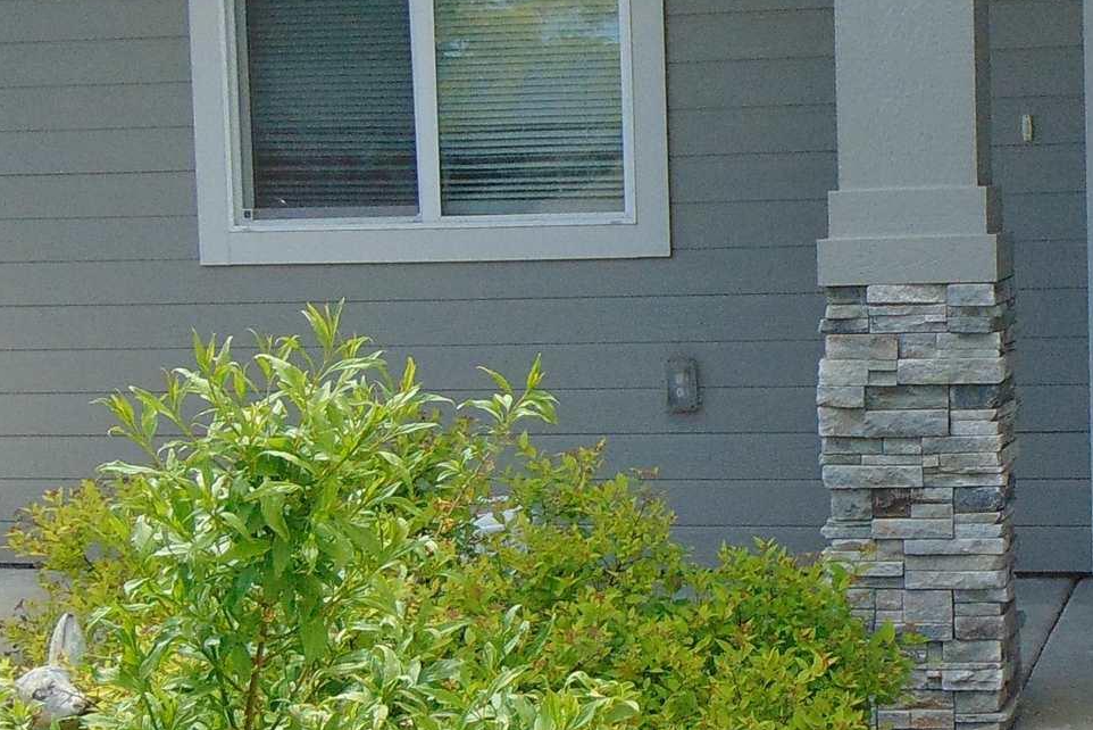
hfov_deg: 24.3
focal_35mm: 83
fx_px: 2521
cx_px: 742
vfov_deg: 16.4
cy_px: 479
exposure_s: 1/500
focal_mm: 4.5
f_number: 3
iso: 80
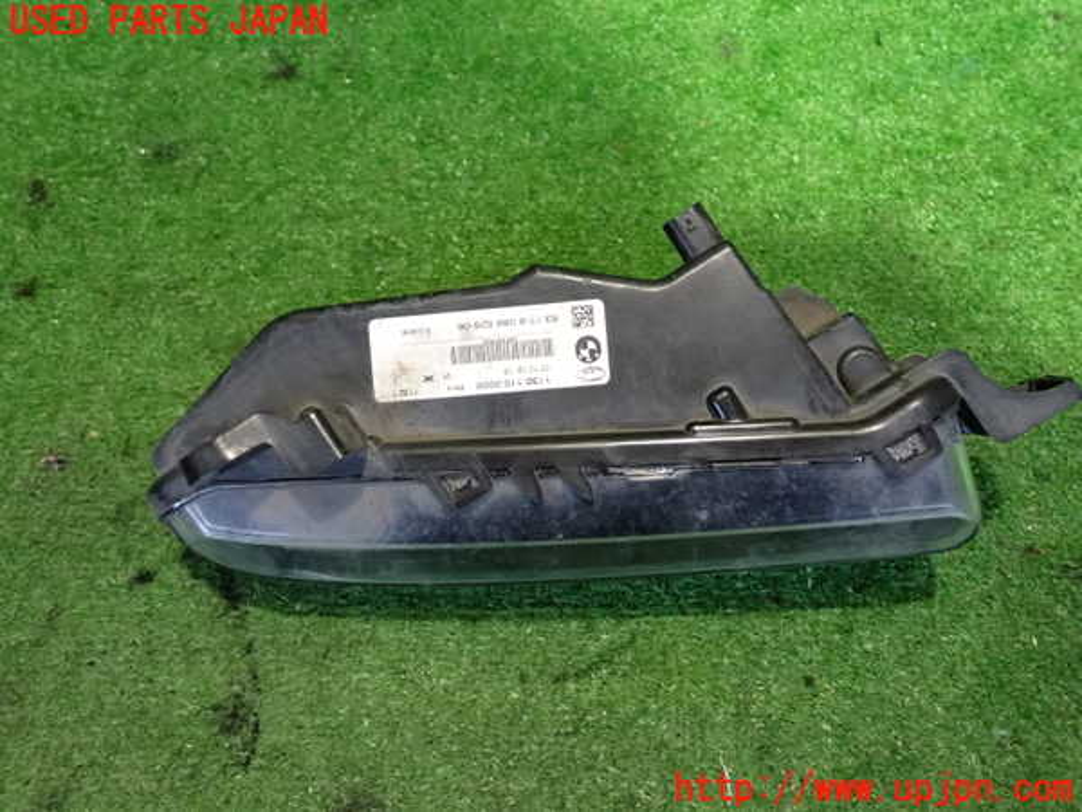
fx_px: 1000
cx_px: 541
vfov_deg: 44.2
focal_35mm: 32
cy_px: 406
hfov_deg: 56.8
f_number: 2.4
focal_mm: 5.79
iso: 1250
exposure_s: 1/40
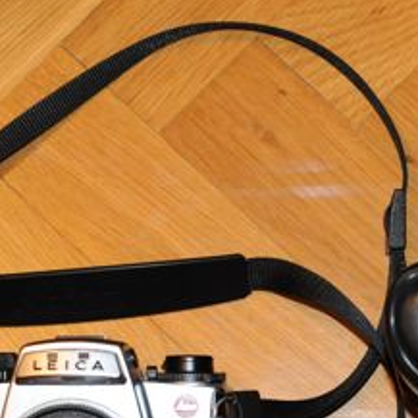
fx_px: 1708
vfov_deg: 13.8
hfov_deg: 13.9
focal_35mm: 125
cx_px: 335
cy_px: 368
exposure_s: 1/60
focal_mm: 50
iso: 2000
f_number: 6.3
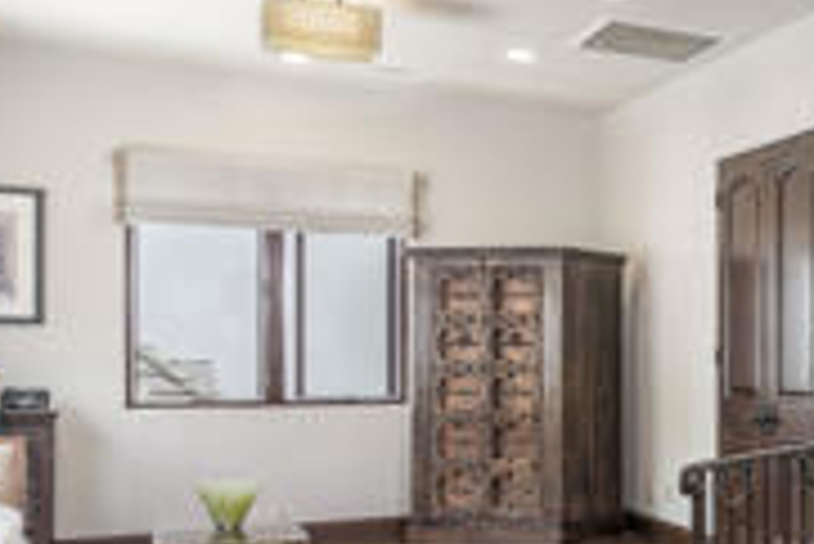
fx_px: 1199
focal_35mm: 53
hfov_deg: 27.3
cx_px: 1192
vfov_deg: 25.4
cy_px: 375
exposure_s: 1/5
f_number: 8
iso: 200
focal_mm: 15
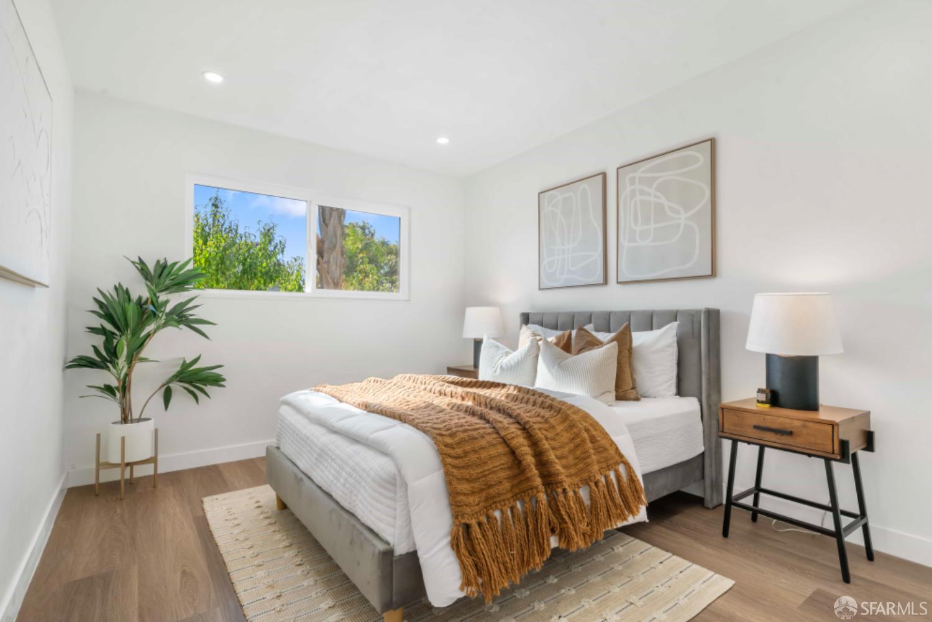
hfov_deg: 93.3
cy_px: 311
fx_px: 440
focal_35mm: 17
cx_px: 466
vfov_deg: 70.4
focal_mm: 17
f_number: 11
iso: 500
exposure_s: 1/40
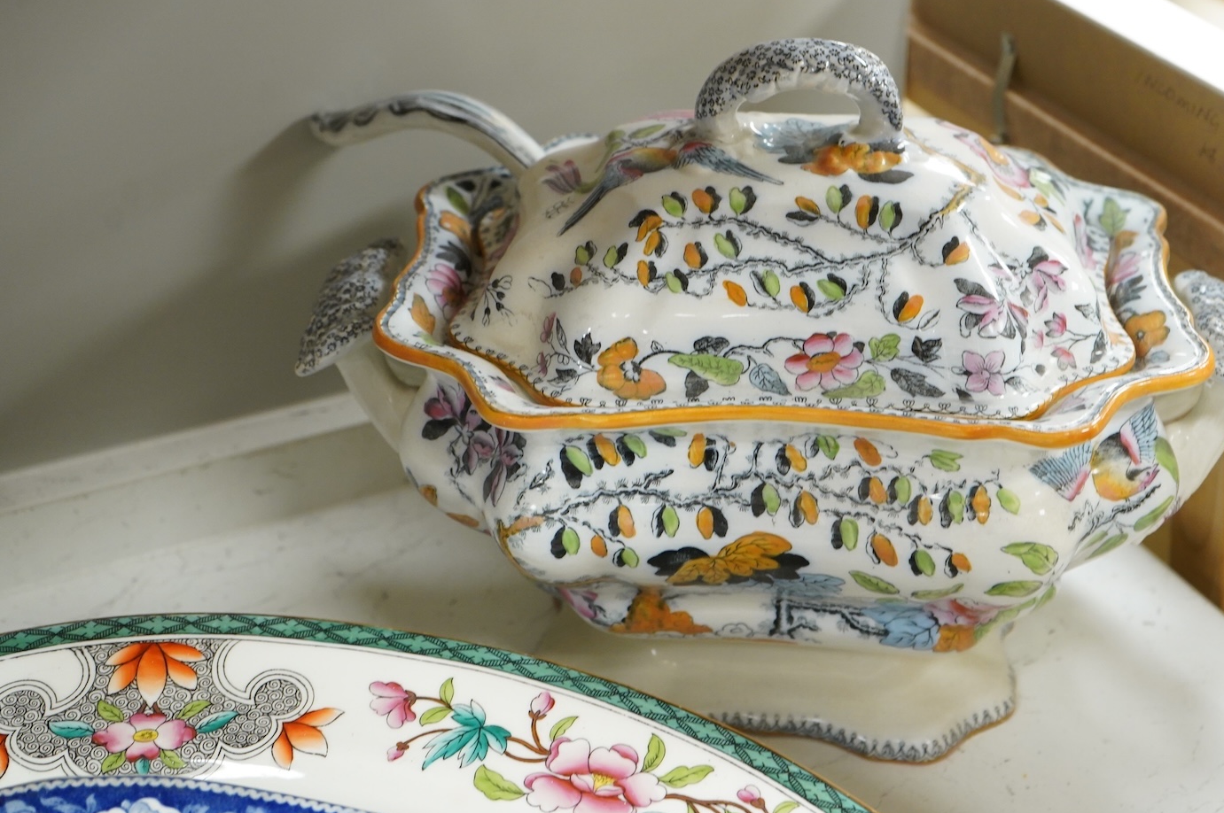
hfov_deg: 32.8
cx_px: 748
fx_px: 2072
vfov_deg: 22.2
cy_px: 345
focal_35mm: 61
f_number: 5
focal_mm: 49
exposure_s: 1/80
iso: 2500
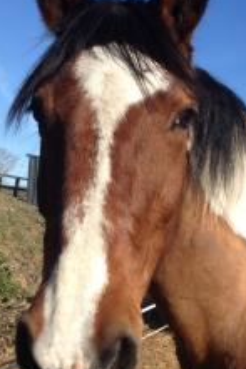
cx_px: 112
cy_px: 190
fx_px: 678
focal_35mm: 66
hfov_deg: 20.6
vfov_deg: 30.5
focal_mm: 4.28
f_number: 2.4
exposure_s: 1/1453
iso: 50
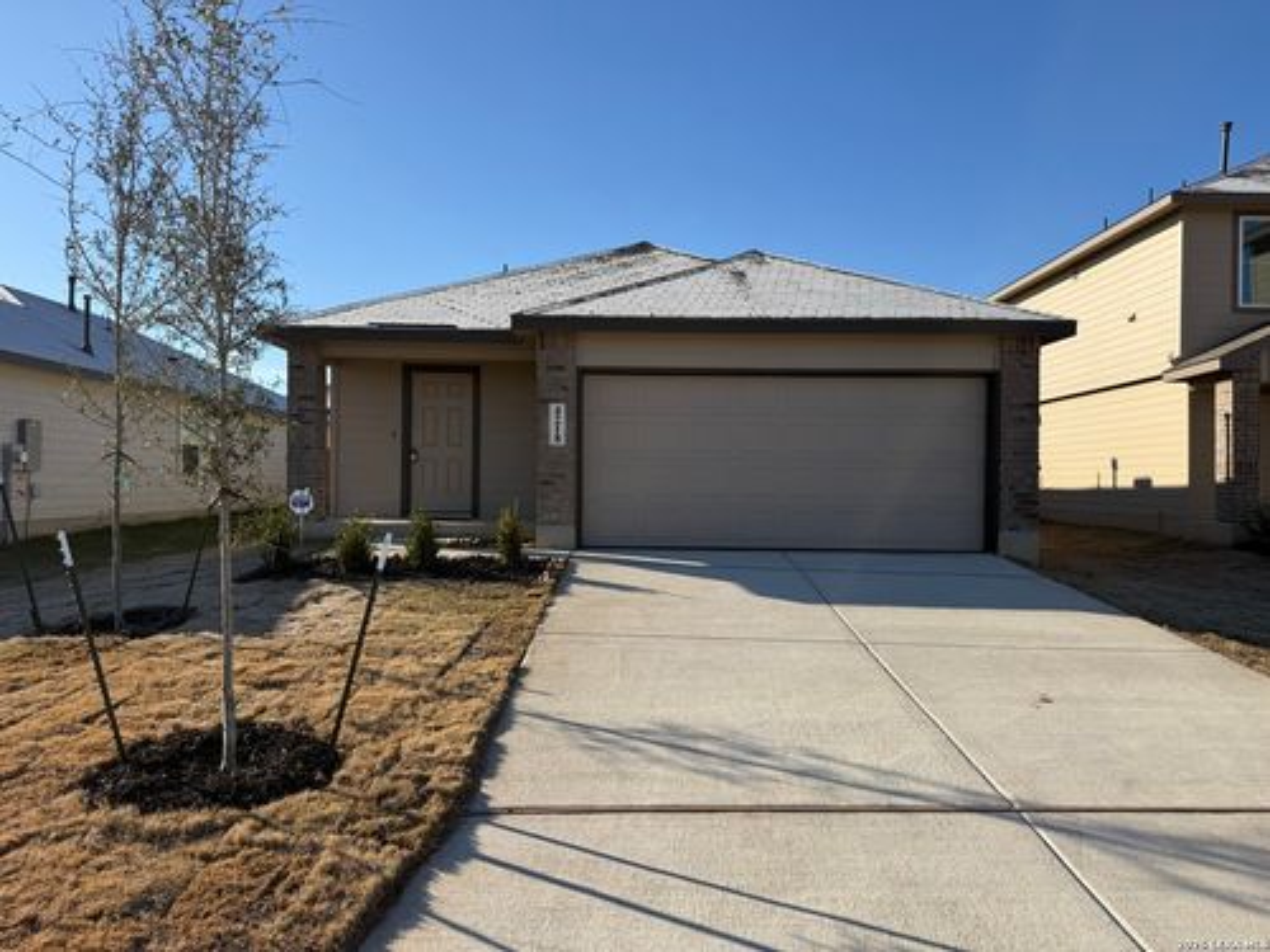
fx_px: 881
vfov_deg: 56.8
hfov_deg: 71.6
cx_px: 635
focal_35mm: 24
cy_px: 476
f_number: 1.78
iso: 80
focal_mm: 6.76
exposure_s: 1/4405
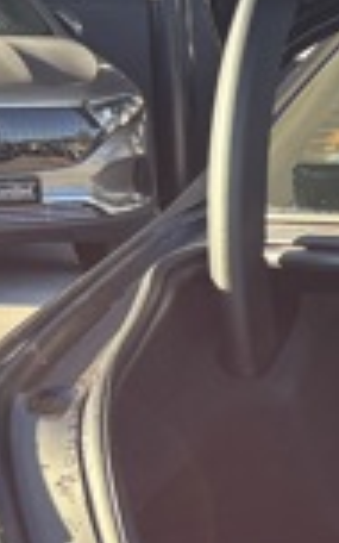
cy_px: 350
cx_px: 946
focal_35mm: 145
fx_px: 2143
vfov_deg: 14.4
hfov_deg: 8.0
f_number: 1.6
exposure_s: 1/171
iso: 50
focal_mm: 5.96
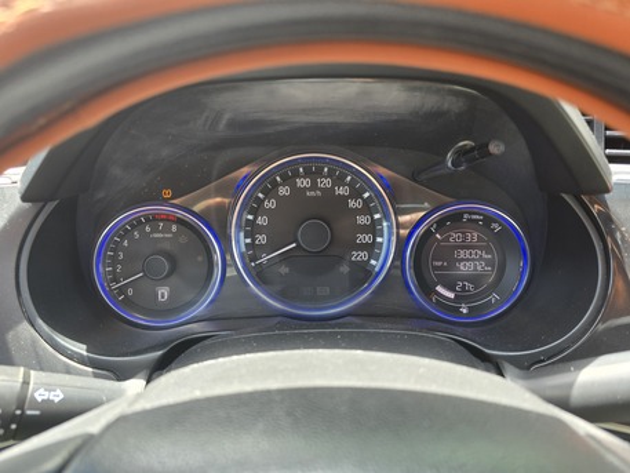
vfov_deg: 58.9
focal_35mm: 23
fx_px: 419
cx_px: 315
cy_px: 236
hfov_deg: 73.9
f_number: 1.7
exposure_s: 1/180
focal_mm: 6.3
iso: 80
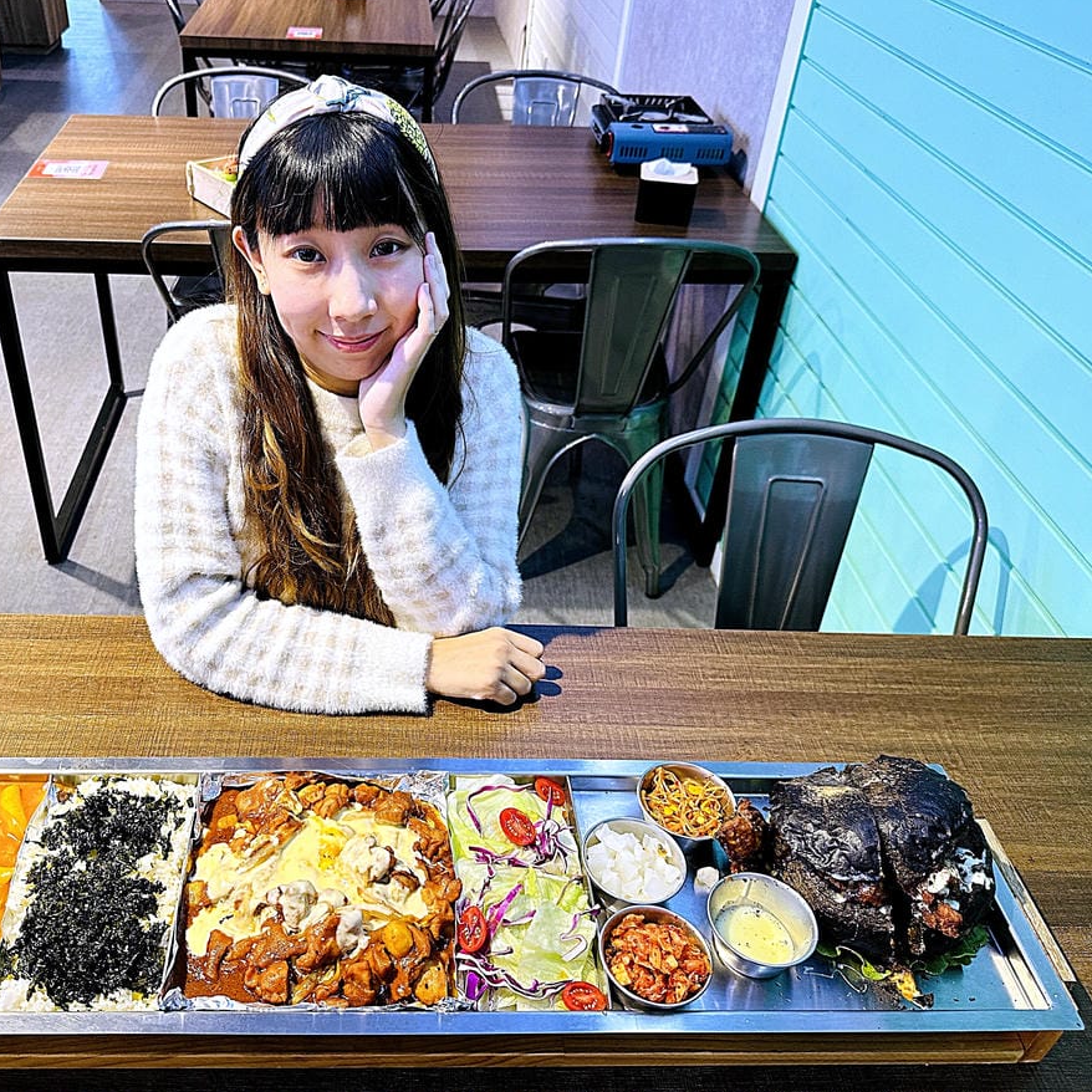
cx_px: 396
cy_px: 555
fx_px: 1035
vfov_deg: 55.6
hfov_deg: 54.9
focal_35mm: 29
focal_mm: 6.86
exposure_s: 1/60
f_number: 1.78
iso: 160
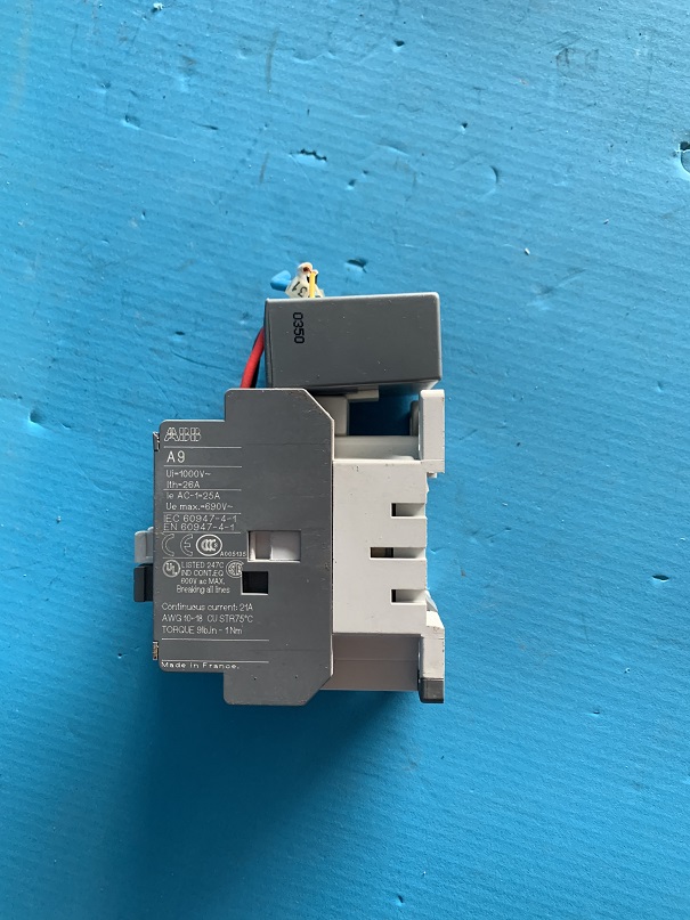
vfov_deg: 67.3
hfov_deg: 53.1
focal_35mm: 26
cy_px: 460
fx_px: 691
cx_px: 345
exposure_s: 1/60
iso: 250
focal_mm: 4.25
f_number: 1.8
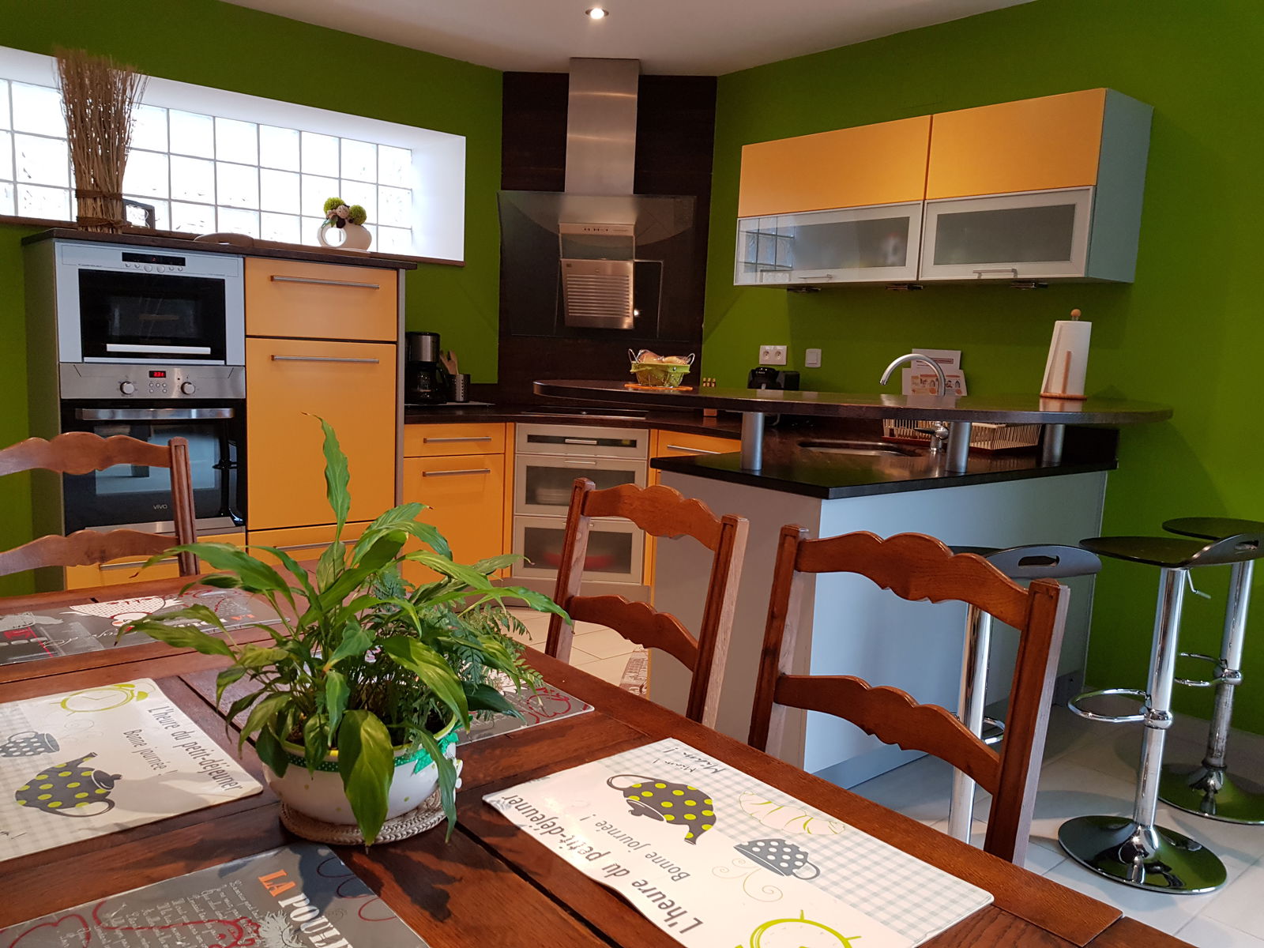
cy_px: 474
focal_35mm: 26
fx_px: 949
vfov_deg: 53.1
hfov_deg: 67.3
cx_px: 632
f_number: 1.7
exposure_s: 1/33
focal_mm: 4.2
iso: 160
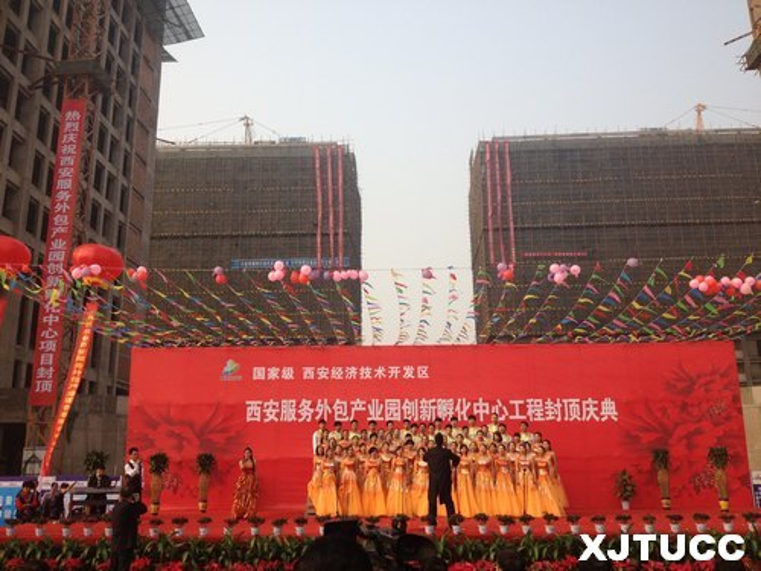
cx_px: 380
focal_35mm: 35
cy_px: 286
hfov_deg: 52.6
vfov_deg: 40.7
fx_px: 769
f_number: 2.4
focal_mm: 4.28
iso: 50
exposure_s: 1/800
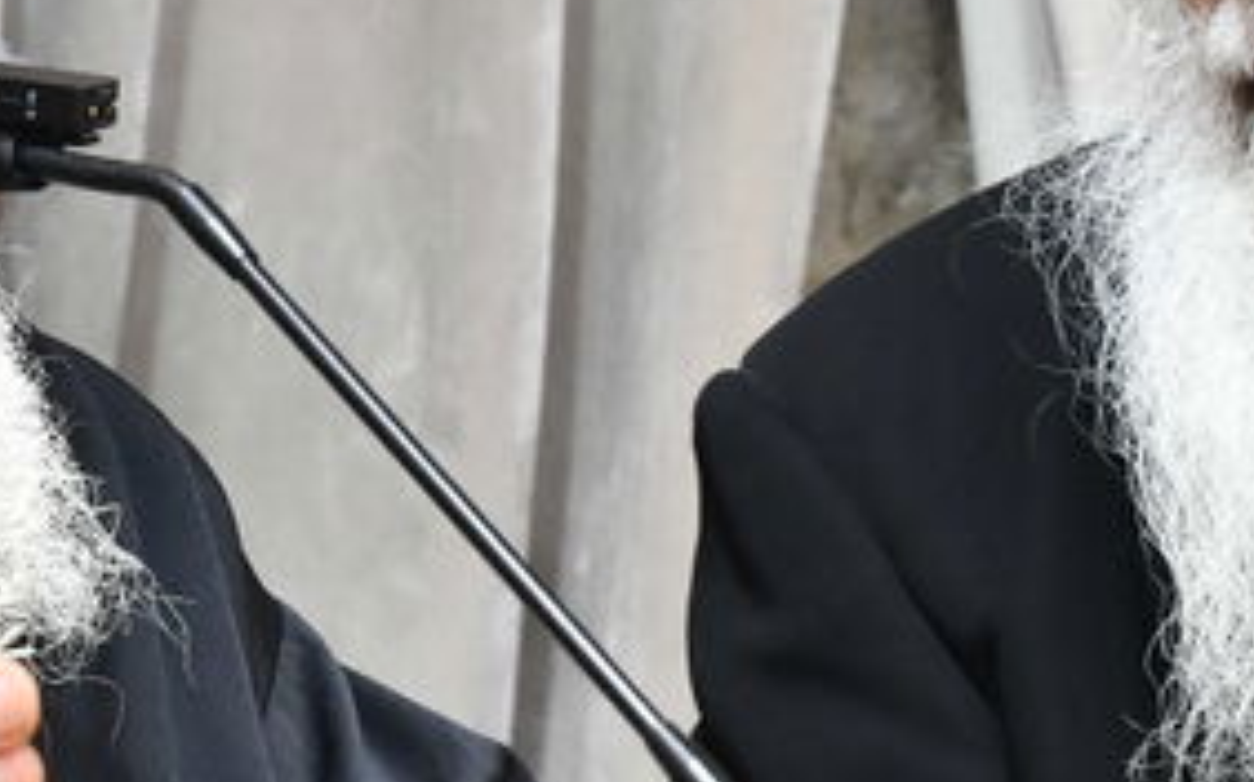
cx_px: 378
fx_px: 8643
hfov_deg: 8.3
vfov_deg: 5.2
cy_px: 47
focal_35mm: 253
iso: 800
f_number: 5.6
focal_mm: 50
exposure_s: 1/160
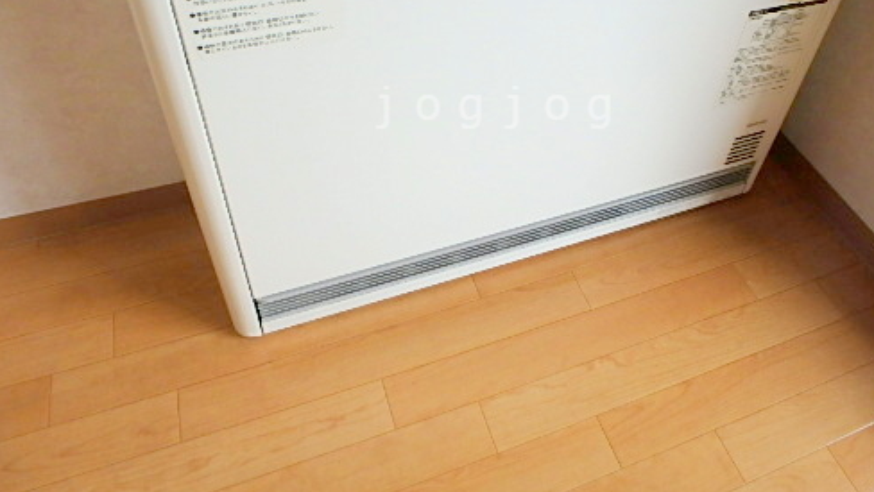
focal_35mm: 30
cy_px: 107
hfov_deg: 64.0
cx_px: 498
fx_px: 696
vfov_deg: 37.8
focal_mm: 3.7
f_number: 3.5
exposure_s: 1/80
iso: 125
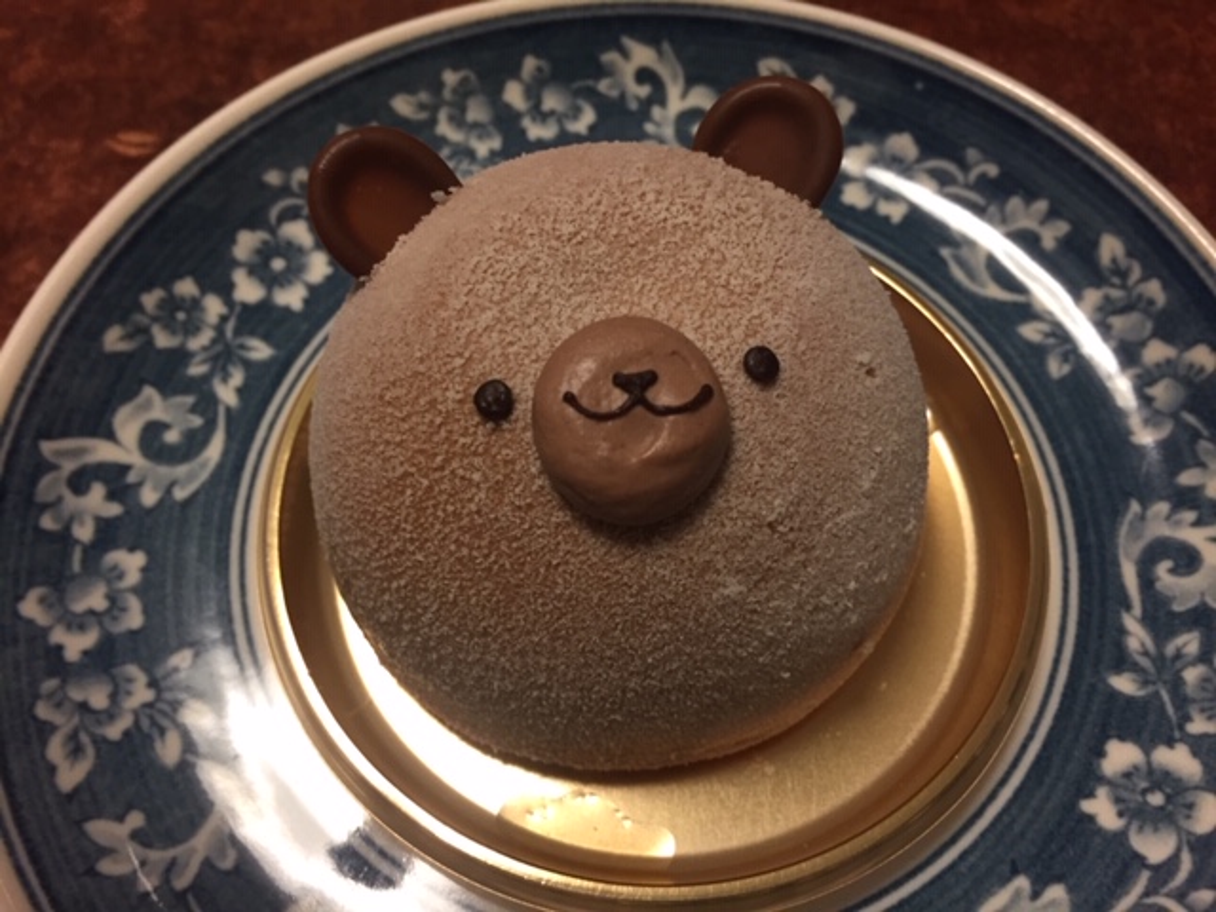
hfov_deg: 61.7
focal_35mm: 29
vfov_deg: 48.2
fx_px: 1019
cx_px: 608
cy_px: 456
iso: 100
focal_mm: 4.15
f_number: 2.2
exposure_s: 1/30
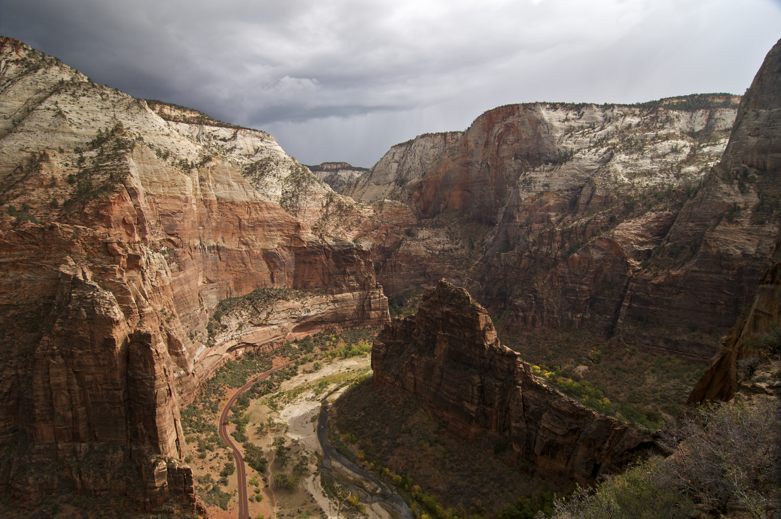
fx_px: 390
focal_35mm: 18
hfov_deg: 90.1
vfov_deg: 67.2
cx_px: 390
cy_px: 260
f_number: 9
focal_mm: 12
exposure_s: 1/250
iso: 200
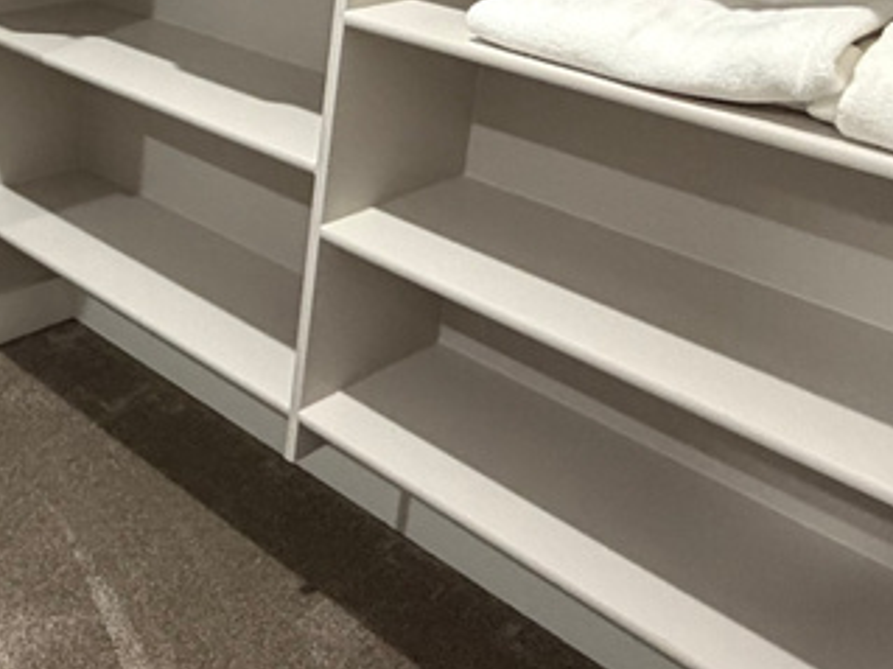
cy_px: 45
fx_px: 1160
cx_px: 22
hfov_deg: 38.0
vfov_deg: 30.5
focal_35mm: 45
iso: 500
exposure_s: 1/60
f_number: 2.2
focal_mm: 2.22
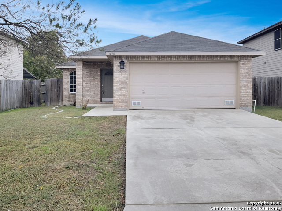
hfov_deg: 61.7
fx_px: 236
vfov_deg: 48.2
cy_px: 106
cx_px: 141
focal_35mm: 29
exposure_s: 1/331
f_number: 1.8
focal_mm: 3
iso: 32
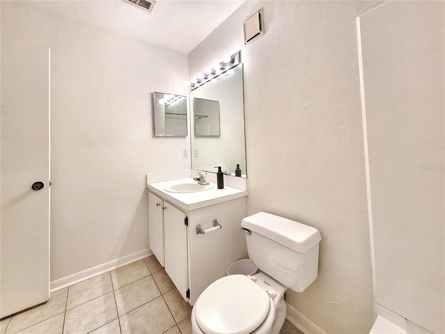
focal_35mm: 13
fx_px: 167
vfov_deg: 89.9
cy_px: 167
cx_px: 222
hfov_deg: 106.2
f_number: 2.2
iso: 80
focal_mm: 2.2
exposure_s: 1/60
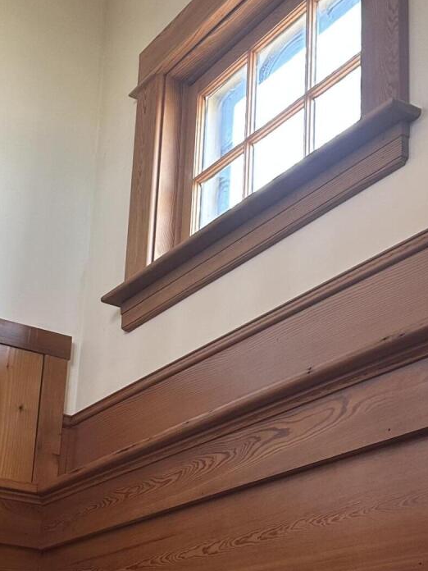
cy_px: 369
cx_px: 128
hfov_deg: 21.2
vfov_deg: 28.0
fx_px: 1138
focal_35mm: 69
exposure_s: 1/60
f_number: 1.78
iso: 200
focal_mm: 6.86
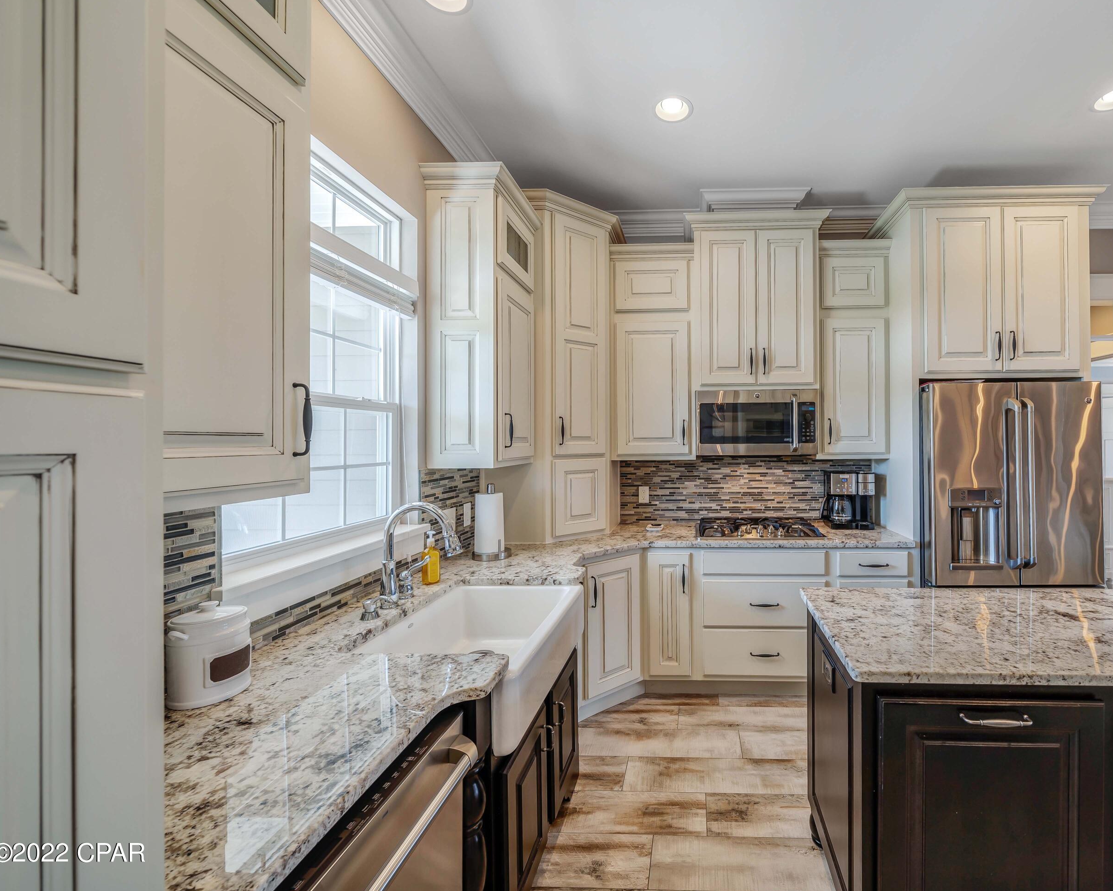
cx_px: 682
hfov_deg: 99.0
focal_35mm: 14
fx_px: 461
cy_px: 434
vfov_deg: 88.0
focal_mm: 12
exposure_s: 1/8
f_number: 5.6
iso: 100
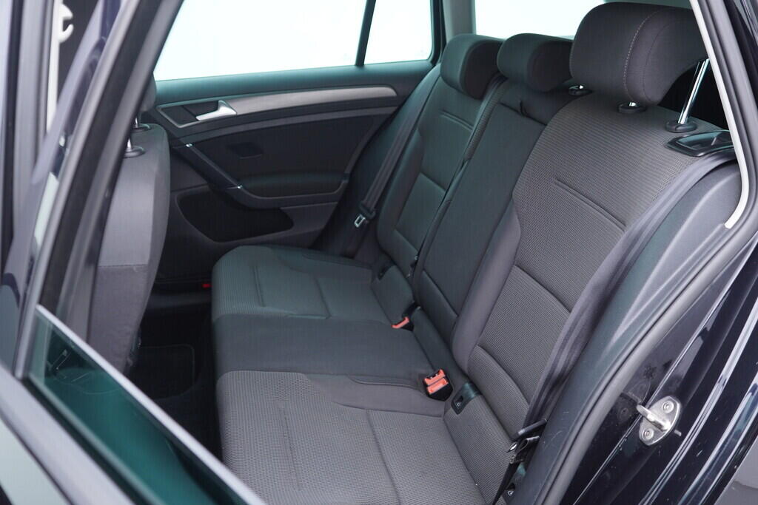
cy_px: 252
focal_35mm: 36
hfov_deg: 53.1
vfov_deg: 36.9
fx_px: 758
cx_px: 379
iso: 320
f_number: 2.8
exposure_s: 1/40
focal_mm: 24
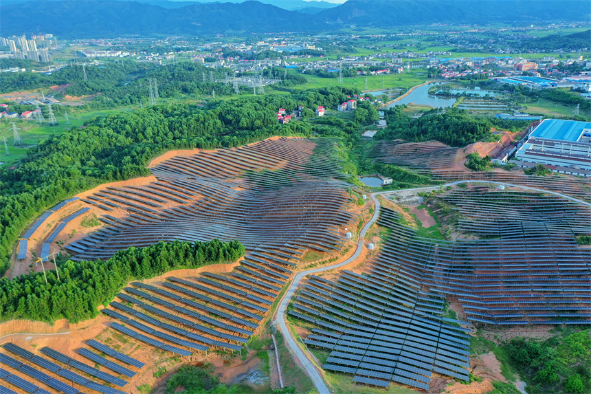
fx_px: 460
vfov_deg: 46.4
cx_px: 296
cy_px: 197
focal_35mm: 28
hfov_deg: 65.5
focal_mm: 10.26
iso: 100
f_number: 4
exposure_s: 1/100
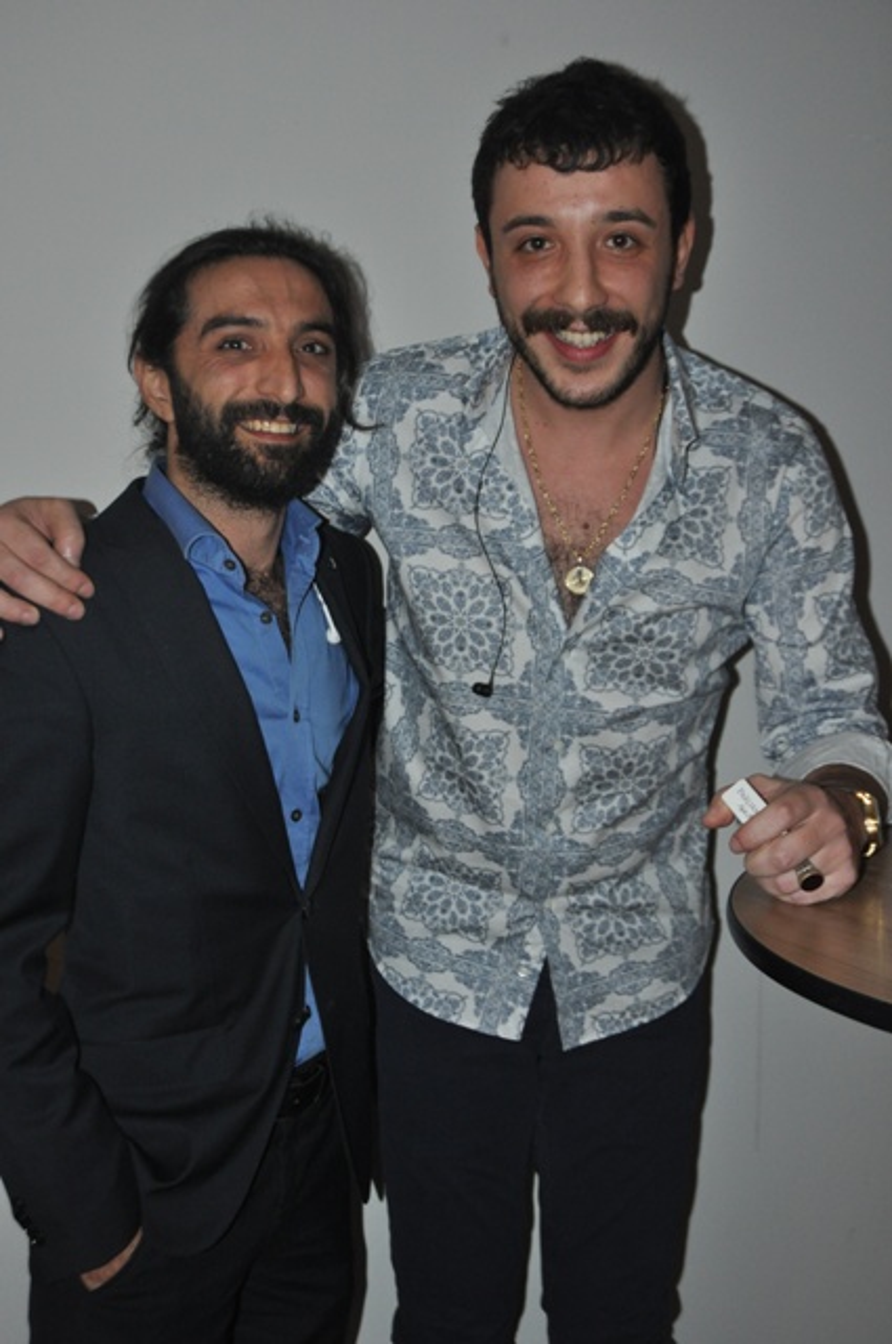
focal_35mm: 51
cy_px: 672
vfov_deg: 38.9
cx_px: 446
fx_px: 1901
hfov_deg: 26.4
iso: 800
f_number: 4
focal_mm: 34
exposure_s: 1/60
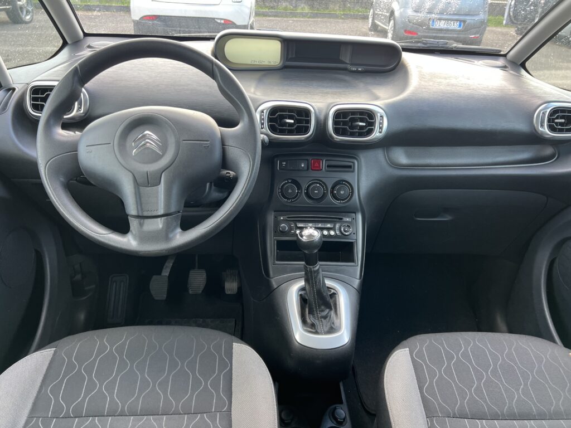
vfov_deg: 53.1
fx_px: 429
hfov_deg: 67.3
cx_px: 286
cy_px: 214
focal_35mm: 26
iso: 100
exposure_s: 1/121
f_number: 1.5
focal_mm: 5.7
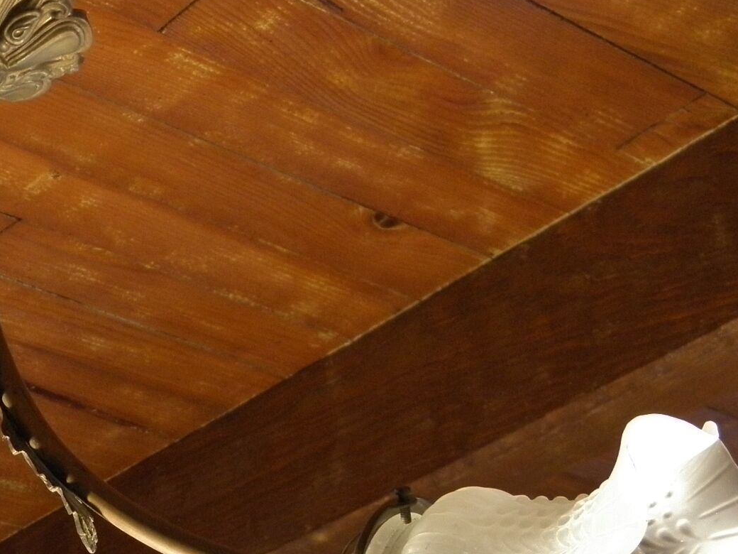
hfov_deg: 19.8
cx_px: -23
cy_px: 628
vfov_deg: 15.0
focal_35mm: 96
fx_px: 2047
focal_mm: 7.1
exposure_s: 1/13
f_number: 3.8
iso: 200
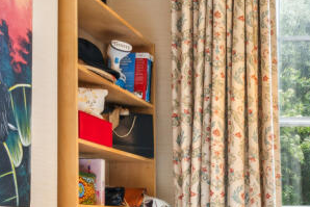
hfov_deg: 31.3
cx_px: 359
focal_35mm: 55
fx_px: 474
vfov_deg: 22.9
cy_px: 241
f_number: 11
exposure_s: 1/4
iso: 400
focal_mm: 16
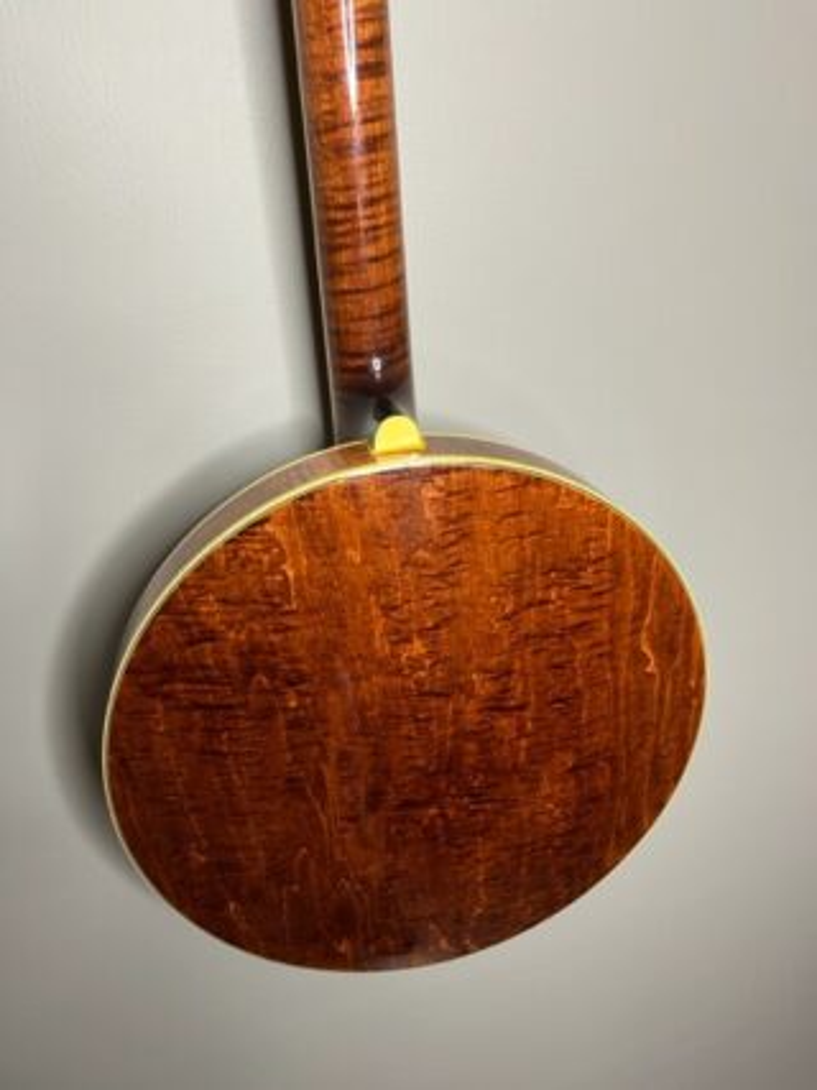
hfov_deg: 53.0
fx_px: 819
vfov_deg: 67.3
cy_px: 545
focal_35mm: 26
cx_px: 408
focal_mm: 5.1
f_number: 1.6
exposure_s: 1/60
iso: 125
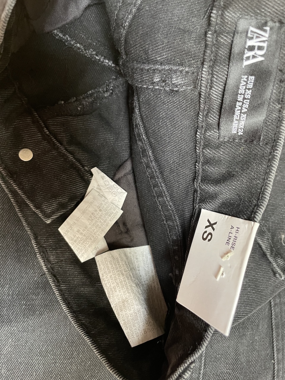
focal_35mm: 26
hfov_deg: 53.1
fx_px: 285
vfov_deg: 67.3
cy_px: 190
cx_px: 142
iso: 500
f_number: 1.6
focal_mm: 4.2
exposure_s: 1/43
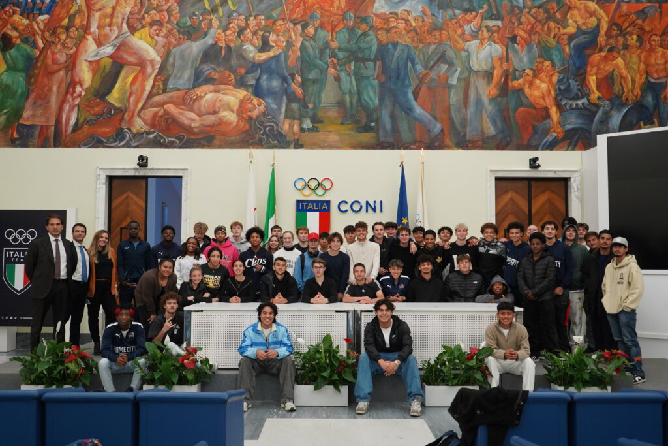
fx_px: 612
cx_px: 334
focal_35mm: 33
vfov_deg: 40.0
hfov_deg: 57.2
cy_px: 223
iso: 1250
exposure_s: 1/160
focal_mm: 33
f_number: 4
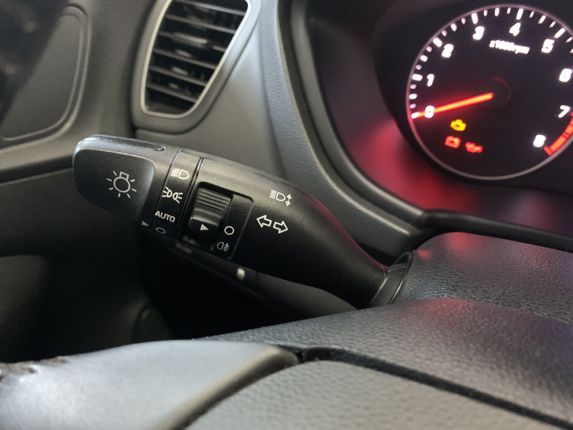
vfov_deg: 53.1
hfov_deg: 67.3
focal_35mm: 26
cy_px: 215
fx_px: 430
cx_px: 286
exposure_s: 1/20
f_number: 1.8
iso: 640
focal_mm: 4.25
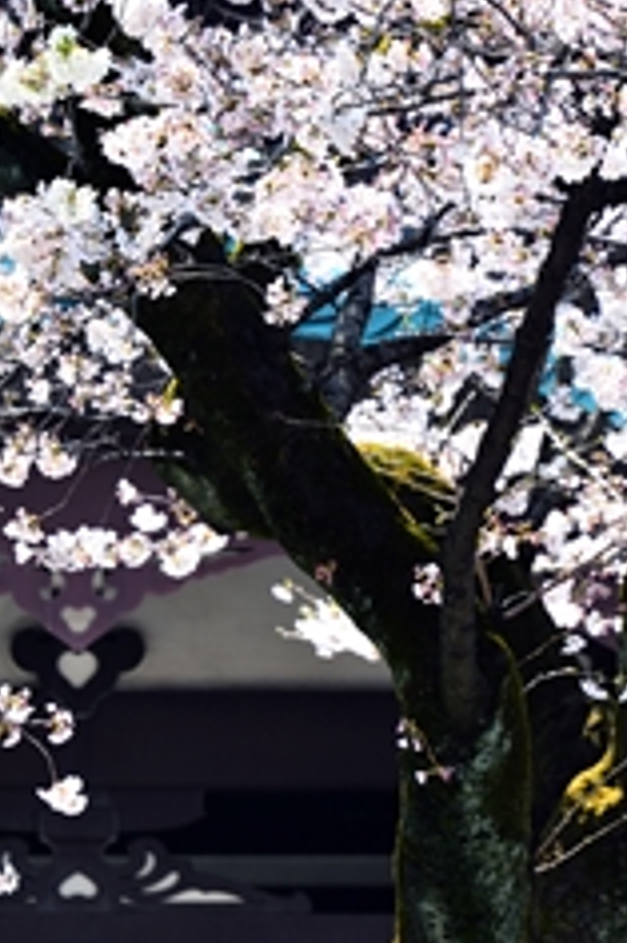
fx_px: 11092
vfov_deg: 4.9
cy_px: 475
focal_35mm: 424
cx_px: 242
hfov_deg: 3.2
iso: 400
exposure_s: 1/250
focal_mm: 250
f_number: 8
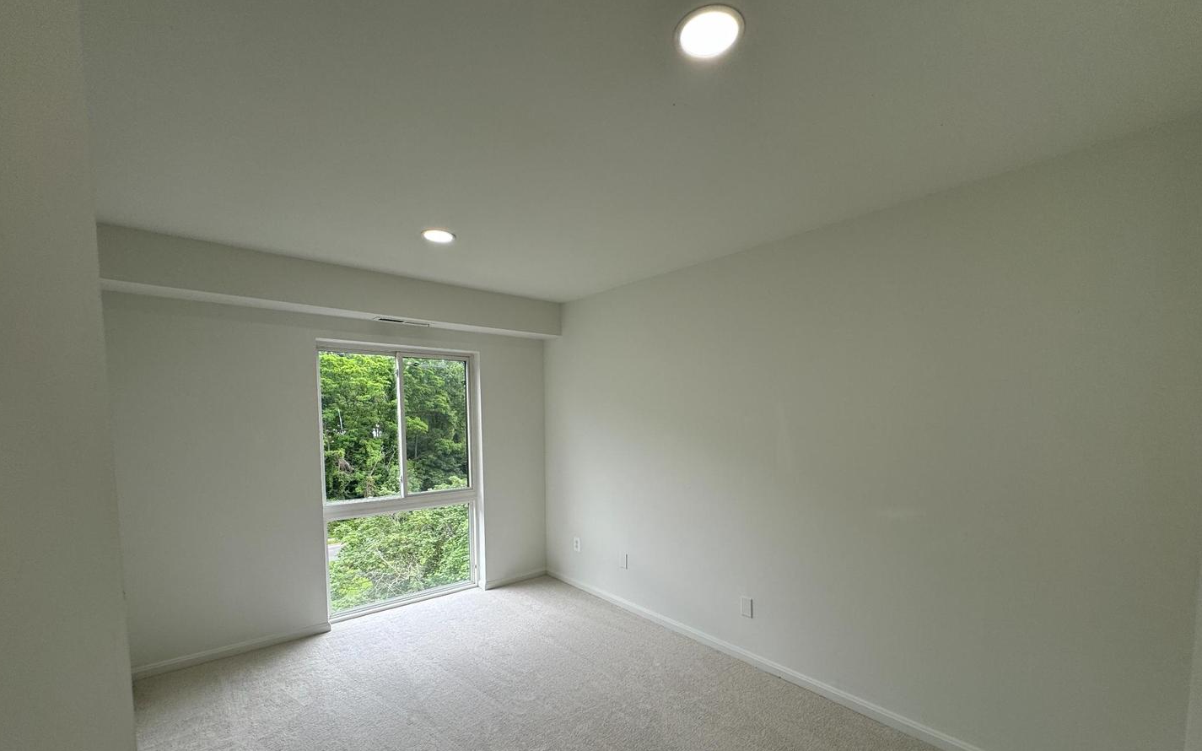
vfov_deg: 73.9
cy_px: 453
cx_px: 596
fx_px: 491
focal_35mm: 15
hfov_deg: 101.5
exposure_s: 1/107
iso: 40
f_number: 2.2
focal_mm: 2.22
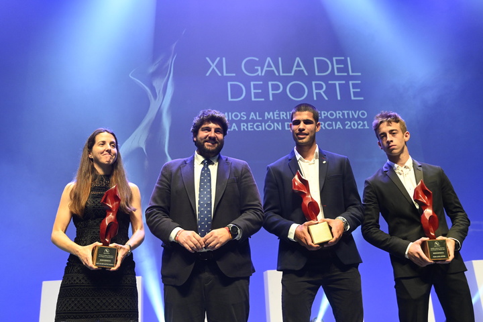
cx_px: 242
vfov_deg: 37.9
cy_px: 161
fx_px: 470
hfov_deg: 54.4
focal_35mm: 35
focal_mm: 35
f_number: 4
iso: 2500
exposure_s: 1/200
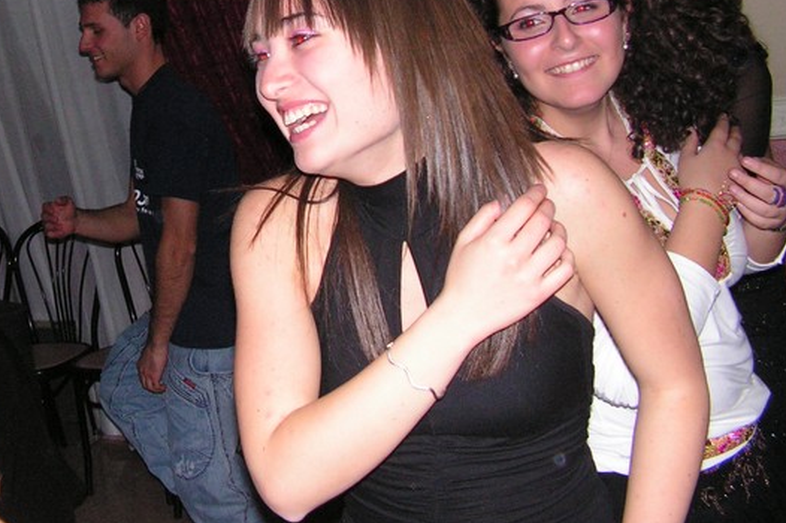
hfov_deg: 34.5
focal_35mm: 57
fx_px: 1244
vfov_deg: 23.3
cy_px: 91
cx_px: 220
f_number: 3.2
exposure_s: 1/40
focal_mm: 6
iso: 200
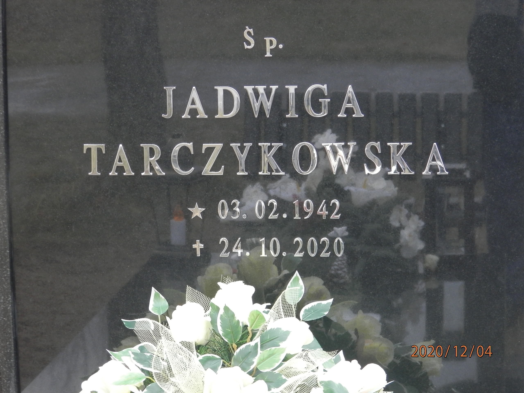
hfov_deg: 14.9
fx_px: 1998
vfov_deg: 11.2
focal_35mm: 132
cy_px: 196
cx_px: 262
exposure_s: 1/30
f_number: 4.7
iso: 200
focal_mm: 23.6
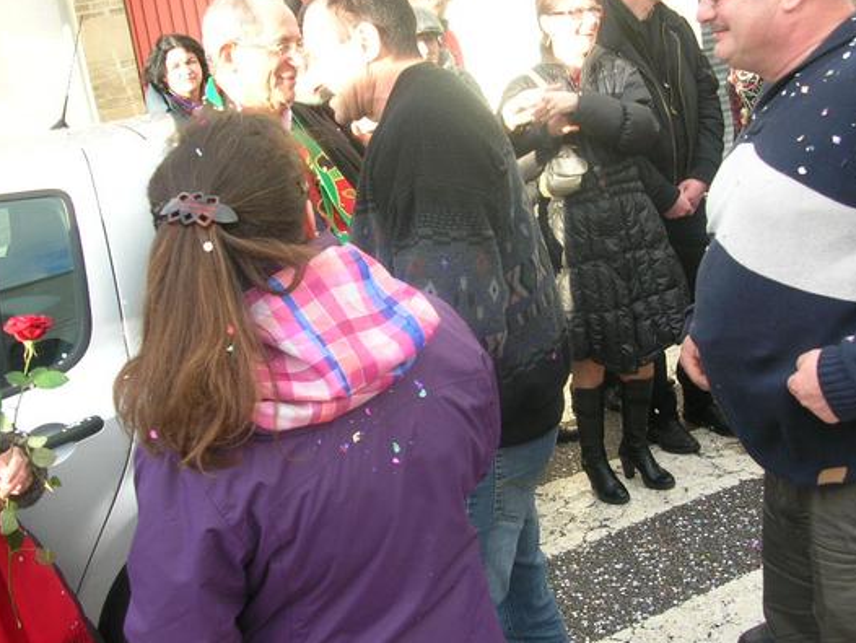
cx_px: 477
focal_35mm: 45
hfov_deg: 42.0
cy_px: 343
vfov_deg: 32.2
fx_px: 1113
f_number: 2.9
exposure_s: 1/140
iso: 50
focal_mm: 6.2
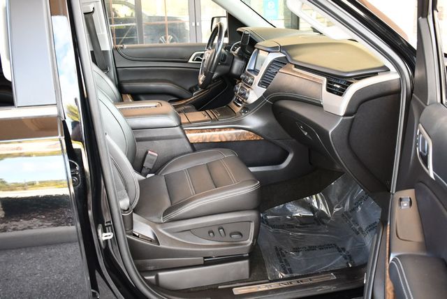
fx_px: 447
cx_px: 224
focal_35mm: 36
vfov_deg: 36.9
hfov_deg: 53.1
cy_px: 150
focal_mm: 18
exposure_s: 1/125
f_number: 3.5
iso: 900
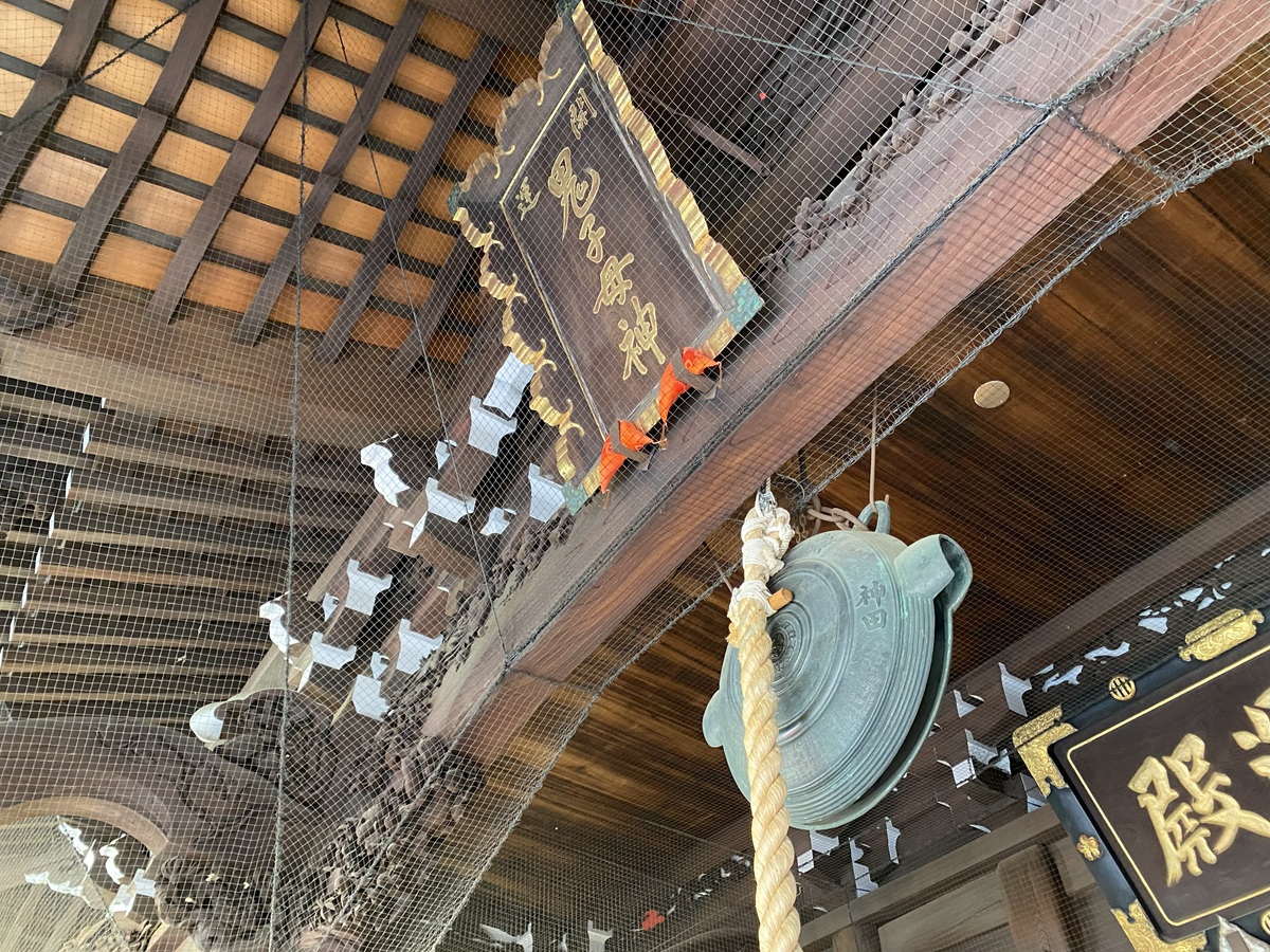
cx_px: 635
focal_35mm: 26
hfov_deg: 67.3
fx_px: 954
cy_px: 476
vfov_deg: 53.1
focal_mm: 4.25
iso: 320
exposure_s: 1/60
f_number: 1.8
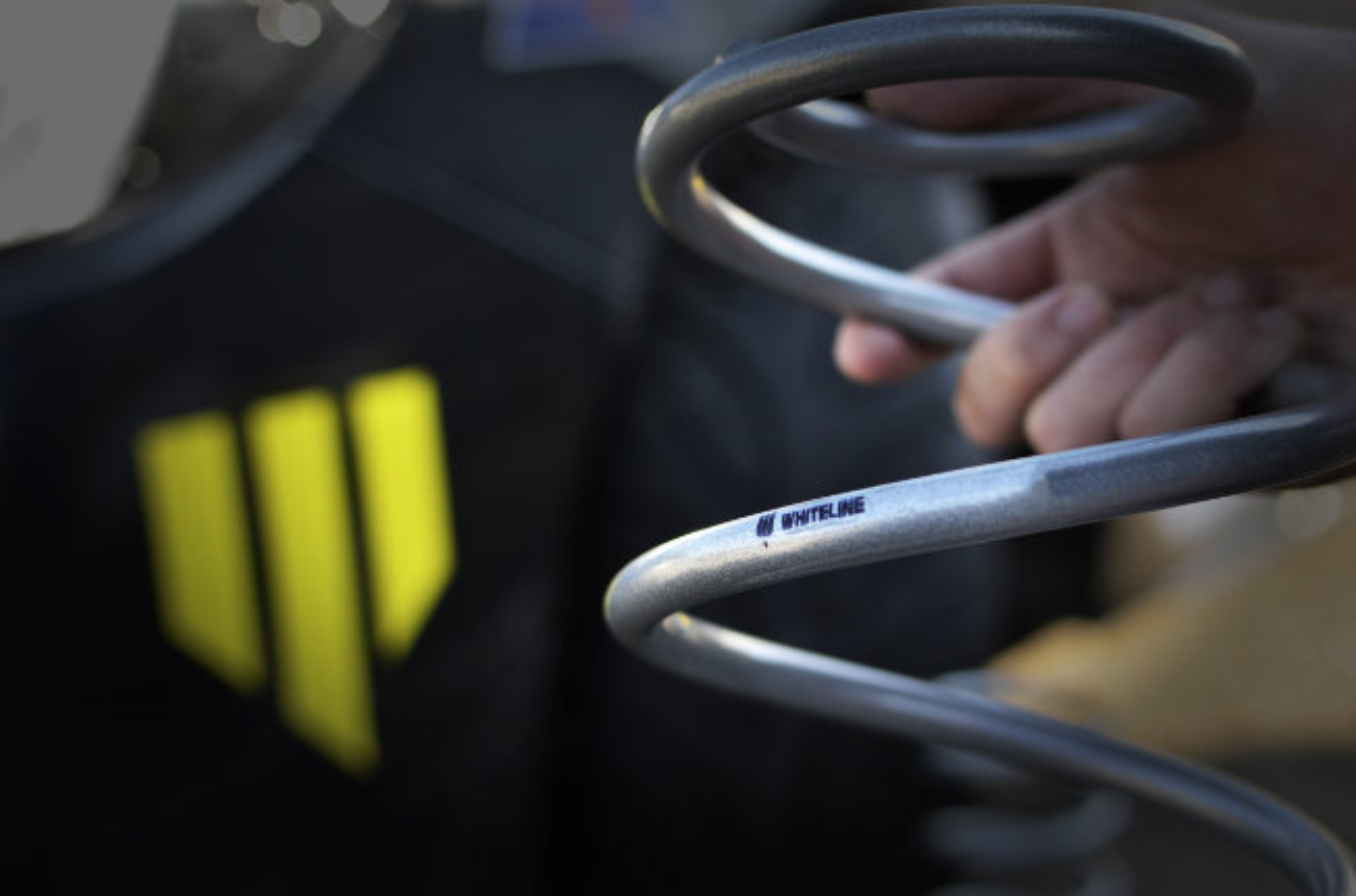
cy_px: 448
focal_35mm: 52
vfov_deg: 25.6
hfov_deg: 37.9
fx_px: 1972
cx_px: 678
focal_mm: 35
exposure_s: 1/200
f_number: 3.2
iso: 100
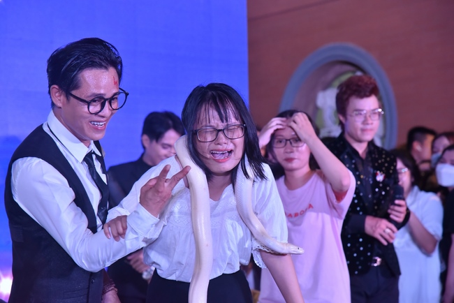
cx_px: 227
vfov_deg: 11.4
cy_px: 152
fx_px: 1514
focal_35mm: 120
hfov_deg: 17.1
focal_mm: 120
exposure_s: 1/160
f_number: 5.6
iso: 2500
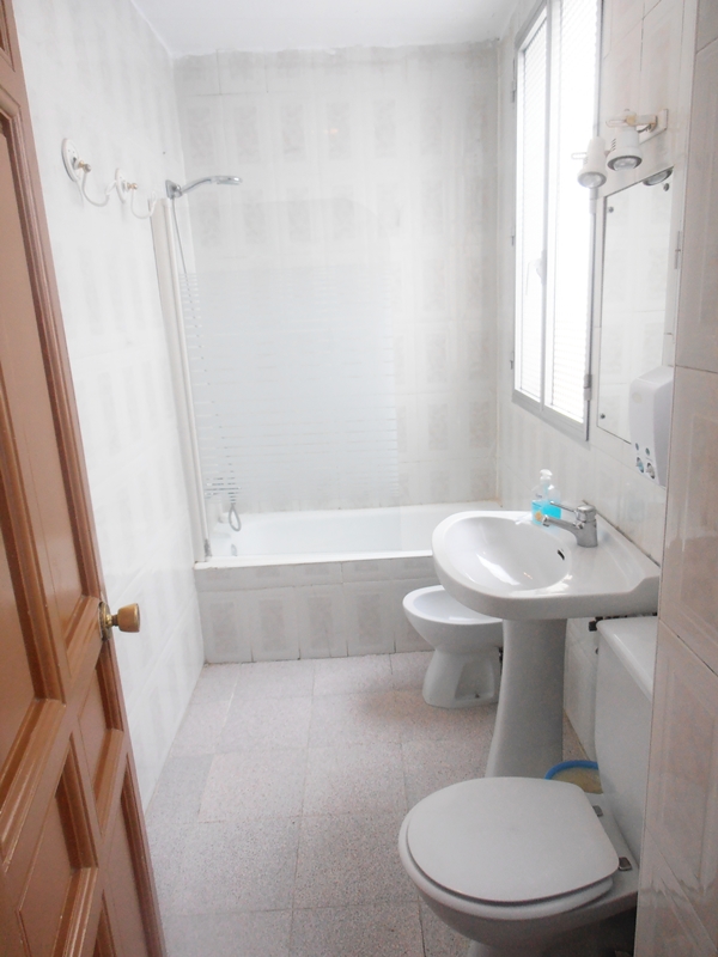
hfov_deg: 56.8
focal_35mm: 24
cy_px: 478
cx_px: 359
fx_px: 664
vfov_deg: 71.6
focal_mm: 4.2
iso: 100
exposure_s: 1/30
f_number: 3
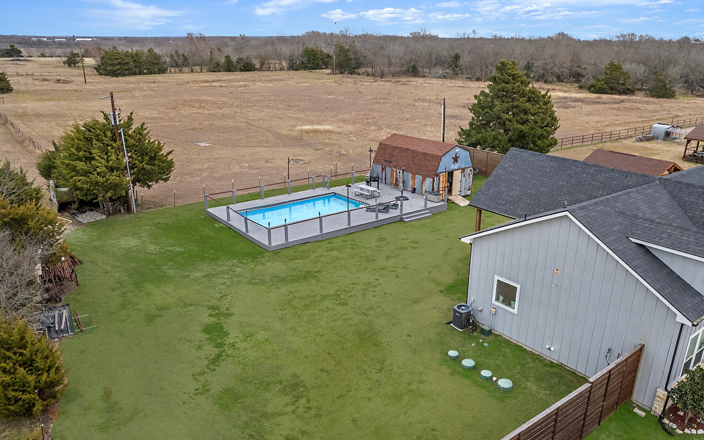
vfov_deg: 45.9
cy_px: 248
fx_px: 518
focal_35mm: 27
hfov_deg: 68.4
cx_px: 369
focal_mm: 8.38
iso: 150
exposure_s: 1/800
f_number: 2.8
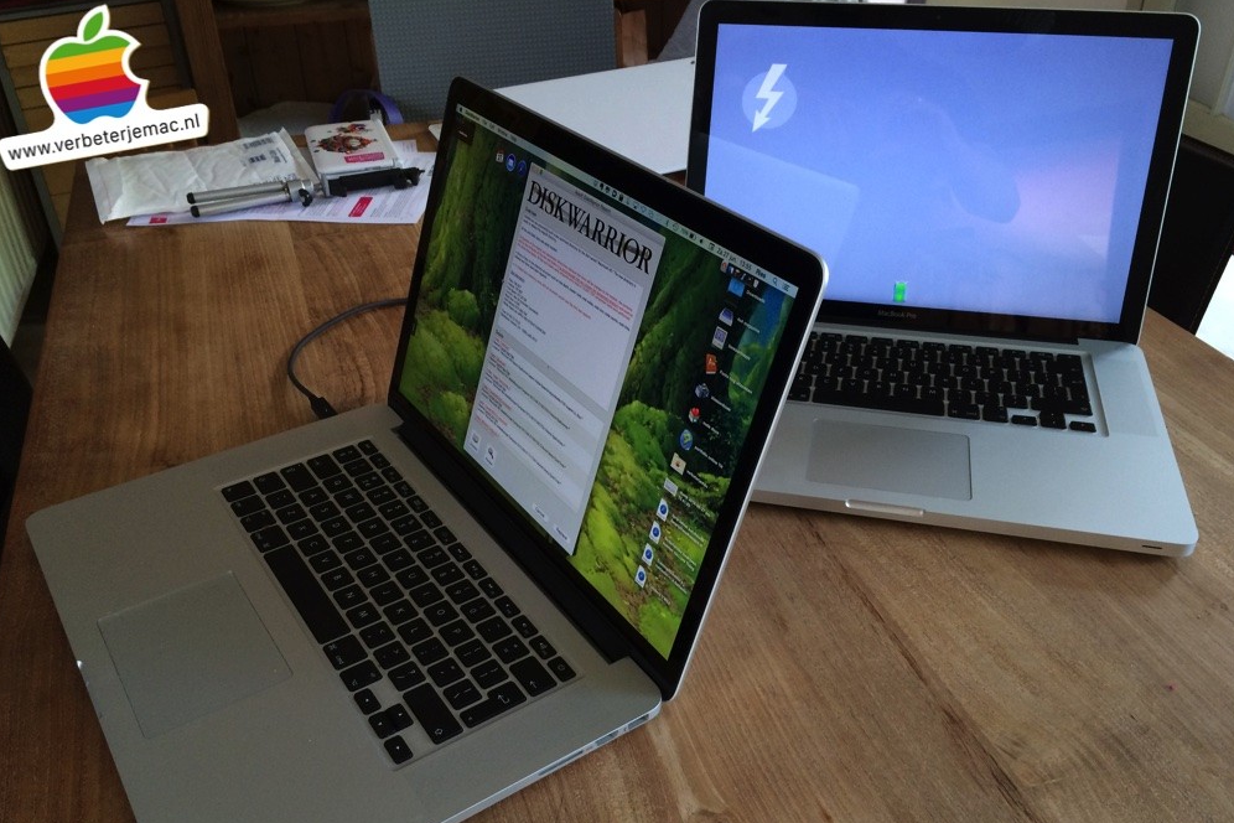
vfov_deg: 42.3
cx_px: 605
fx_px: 1063
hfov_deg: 60.3
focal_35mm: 31
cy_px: 461
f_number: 2.2
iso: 125
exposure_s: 1/30
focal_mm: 4.15
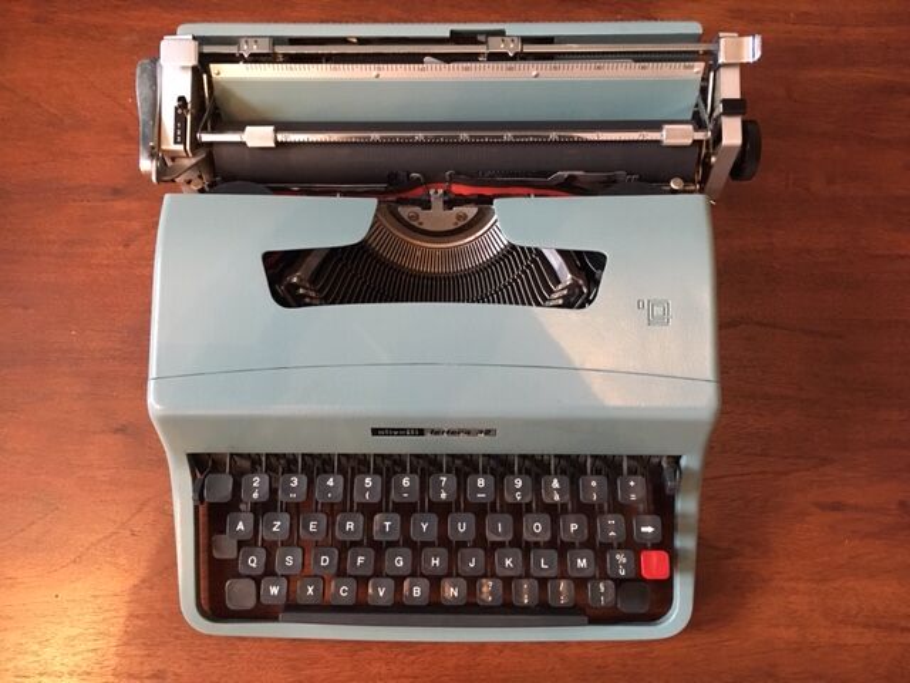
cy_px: 342
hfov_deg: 61.7
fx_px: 762
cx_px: 455
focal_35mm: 29
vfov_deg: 48.2
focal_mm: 4.15
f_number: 2.2
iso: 250
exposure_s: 1/17
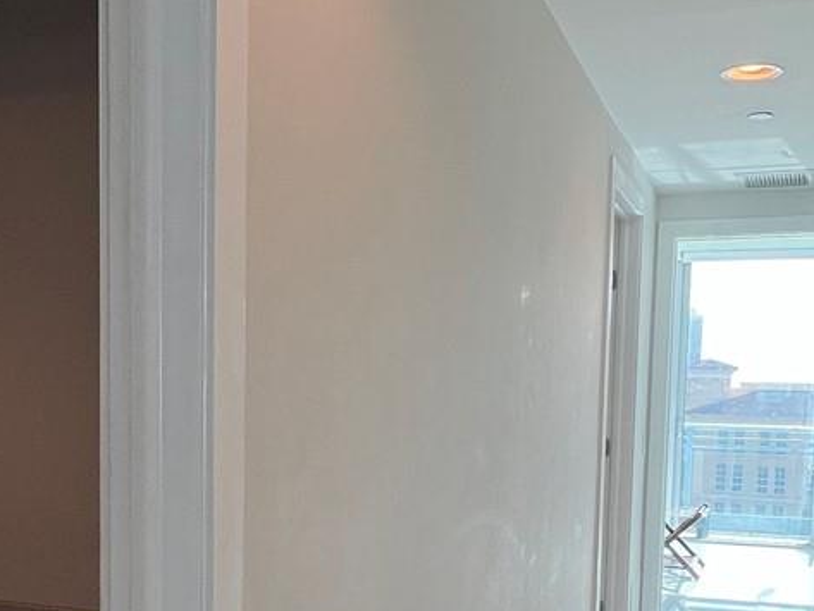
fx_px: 1035
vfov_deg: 31.9
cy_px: 504
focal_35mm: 44
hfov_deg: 42.9
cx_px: 375
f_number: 1.8
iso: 32
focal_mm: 1.57
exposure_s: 1/172
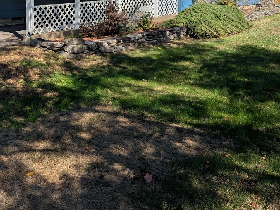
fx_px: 396
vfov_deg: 28.5
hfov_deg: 37.6
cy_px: 20
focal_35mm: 49
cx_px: 60
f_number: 1.85
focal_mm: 6.81
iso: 36
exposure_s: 1/2632
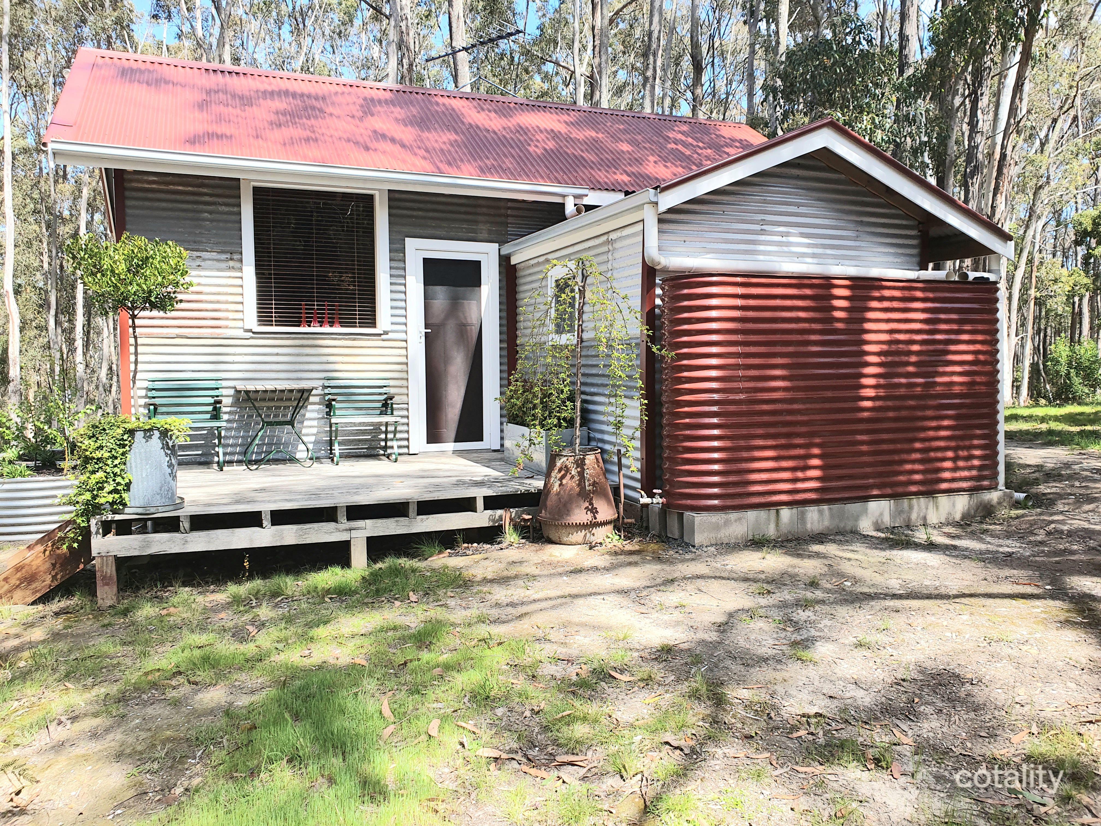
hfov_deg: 67.3
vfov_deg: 53.1
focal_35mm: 26
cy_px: 413
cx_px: 550
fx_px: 827
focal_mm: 4.32
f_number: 2.4
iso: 50
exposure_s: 1/435
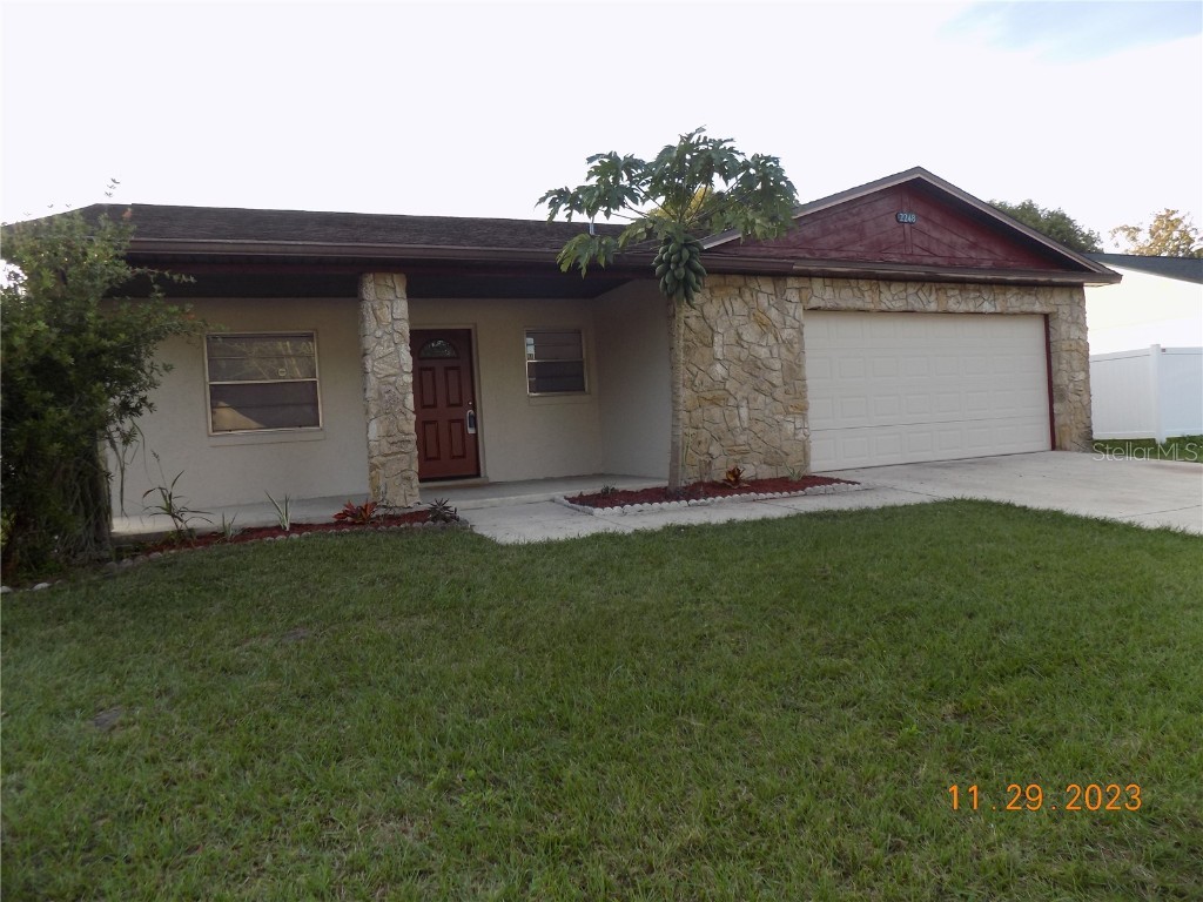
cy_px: 451
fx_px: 799
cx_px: 602
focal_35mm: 23
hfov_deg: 73.9
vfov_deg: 58.9
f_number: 3.1
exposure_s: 1/125
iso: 80
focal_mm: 4
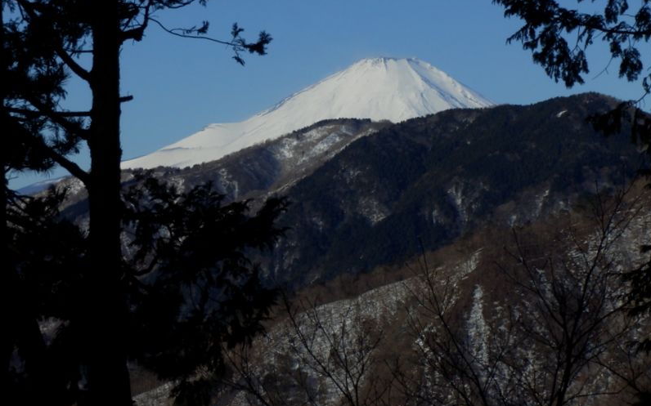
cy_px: 185
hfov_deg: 12.9
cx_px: 326
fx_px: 2873
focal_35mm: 162
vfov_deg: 8.1
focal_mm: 26.9
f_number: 15
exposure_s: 1/250
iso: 125
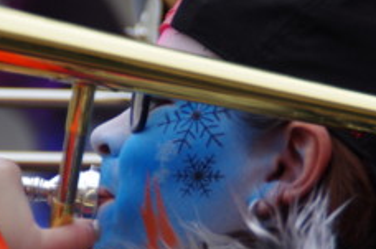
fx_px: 6848
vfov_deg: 2.1
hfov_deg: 3.1
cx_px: 163
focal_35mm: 657
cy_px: 176
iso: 400
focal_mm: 200
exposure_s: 1/250
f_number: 6.3
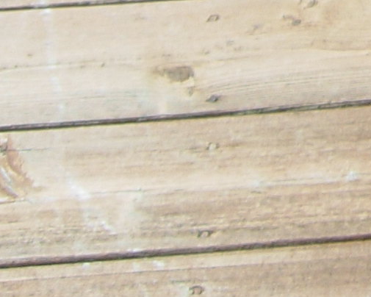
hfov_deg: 8.0
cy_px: -506
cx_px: 846
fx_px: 2492
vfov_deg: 6.4
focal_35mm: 227
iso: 50
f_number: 2.7
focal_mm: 7.5
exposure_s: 1/60.4
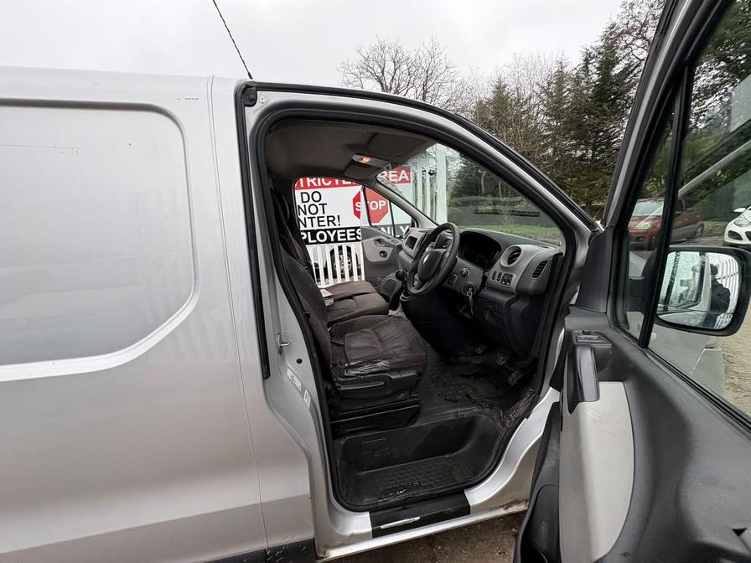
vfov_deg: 85.7
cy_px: 282
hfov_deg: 102.1
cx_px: 376
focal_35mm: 14
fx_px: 304
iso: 64
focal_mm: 2.22
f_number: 2.2
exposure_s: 1/214
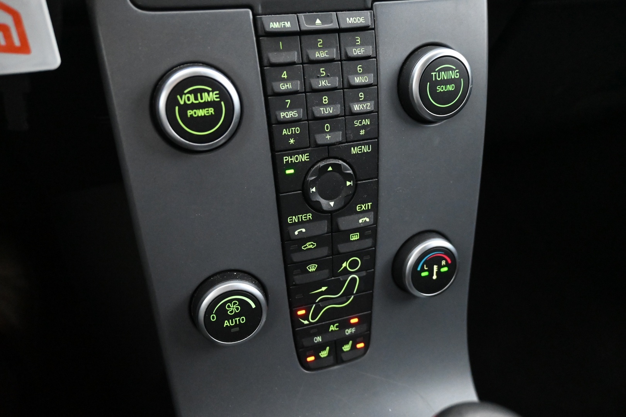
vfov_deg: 43.6
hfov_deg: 61.9
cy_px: 208
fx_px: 522
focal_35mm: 30
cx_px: 313
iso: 7200
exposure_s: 1/30
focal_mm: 20
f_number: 3.8
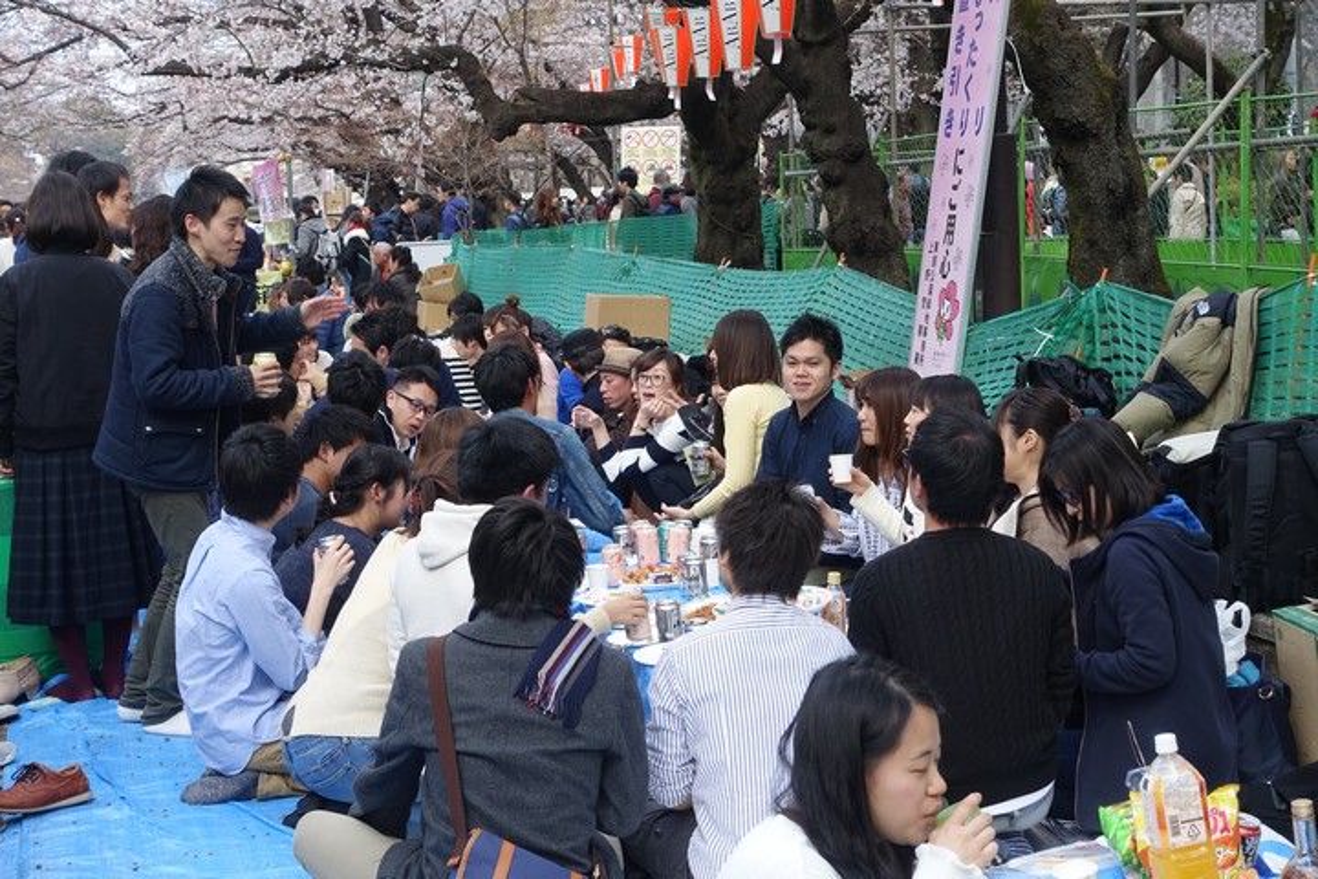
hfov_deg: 31.0
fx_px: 2380
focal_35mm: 65
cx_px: 659
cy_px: 440
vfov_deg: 20.9
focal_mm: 23.9
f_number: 5.6
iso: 125
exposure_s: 1/125
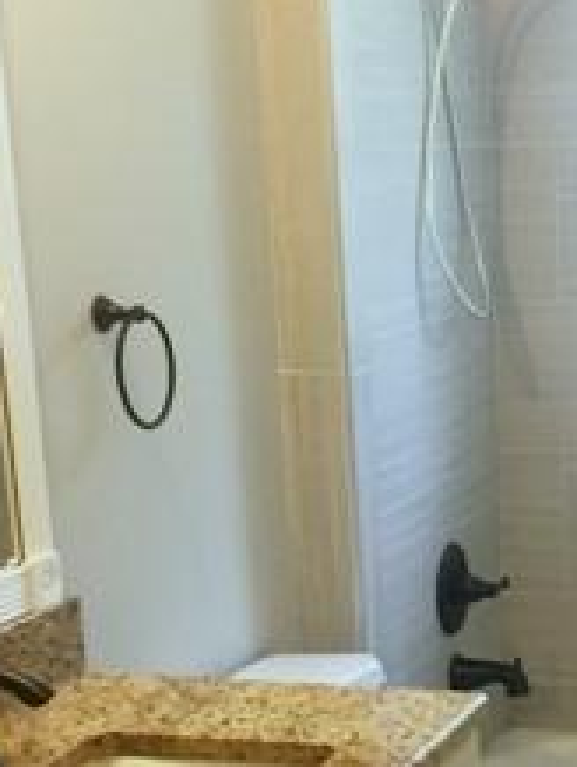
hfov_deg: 17.1
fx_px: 1885
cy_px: 658
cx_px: 528
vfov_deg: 22.5
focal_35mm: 85
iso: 40
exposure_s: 1/30
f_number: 2.2
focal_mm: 4.15
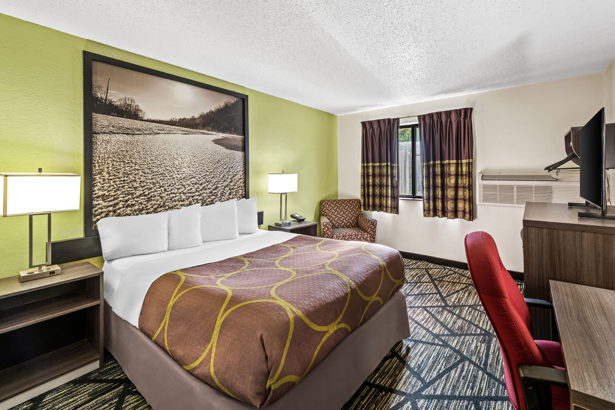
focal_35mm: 14
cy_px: 205
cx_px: 308
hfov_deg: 104.3
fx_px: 239
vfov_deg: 81.2
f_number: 9
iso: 400
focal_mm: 14
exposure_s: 1/1.67
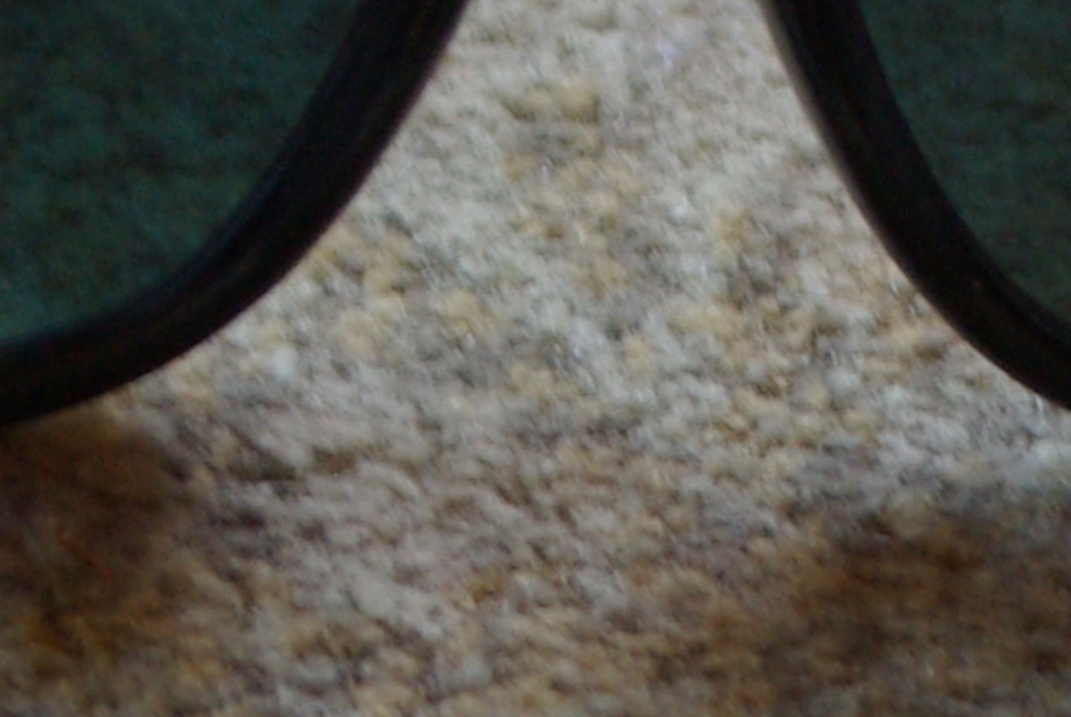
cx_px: 1019
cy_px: 1196
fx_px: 7386
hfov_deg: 8.3
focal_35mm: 248
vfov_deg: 5.5
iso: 400
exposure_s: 1/10
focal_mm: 28
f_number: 4
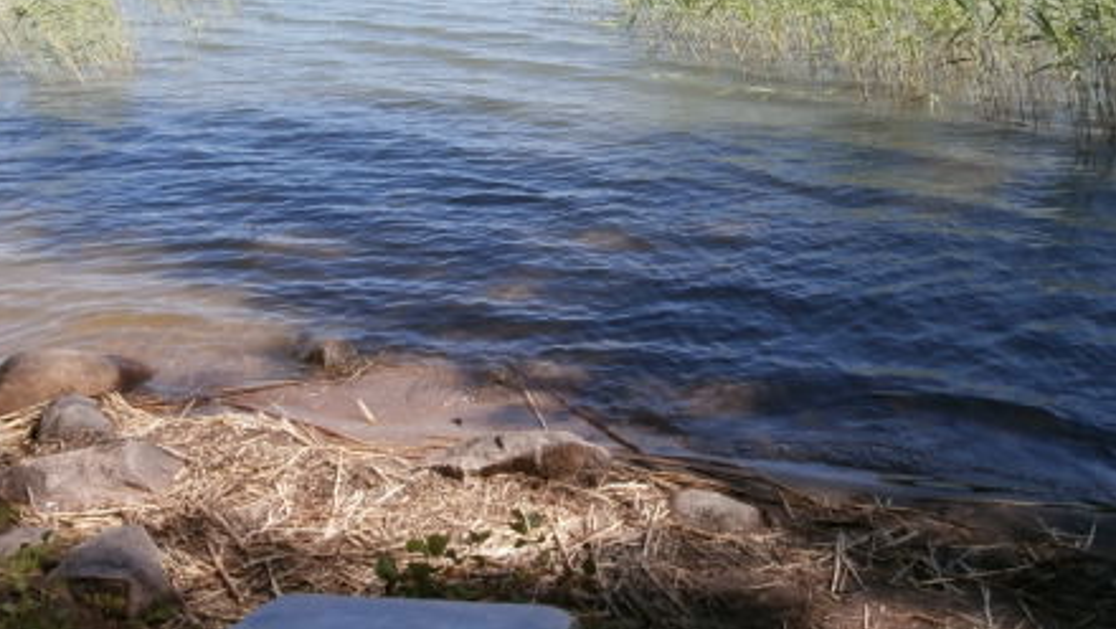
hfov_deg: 52.7
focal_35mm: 38
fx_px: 1125
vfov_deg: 30.9
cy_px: 183
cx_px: 609
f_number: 7.9
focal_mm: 4.2
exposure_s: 1/100
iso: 100
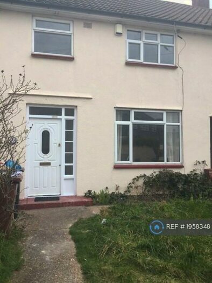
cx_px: 106
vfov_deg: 61.6
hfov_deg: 48.2
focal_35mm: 29
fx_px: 237
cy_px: 142
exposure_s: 1/608
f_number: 2.2
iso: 32
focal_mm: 4.15
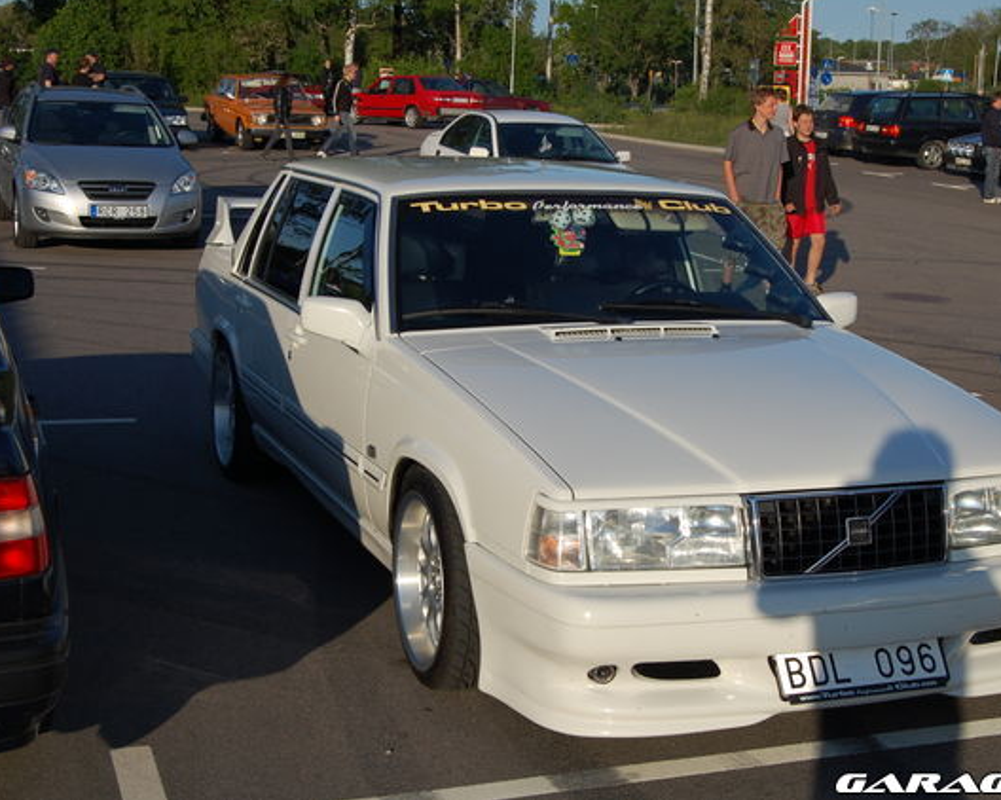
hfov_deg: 32.5
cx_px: 554
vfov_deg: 26.2
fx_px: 1718
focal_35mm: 58
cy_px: 398
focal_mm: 34
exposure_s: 1/400
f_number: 10
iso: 200
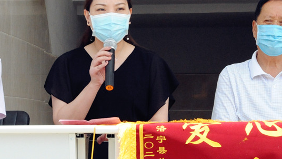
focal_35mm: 125
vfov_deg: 9.7
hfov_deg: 17.1
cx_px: 103
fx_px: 935
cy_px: 57
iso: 3200
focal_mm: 80
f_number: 16
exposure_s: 1/1000
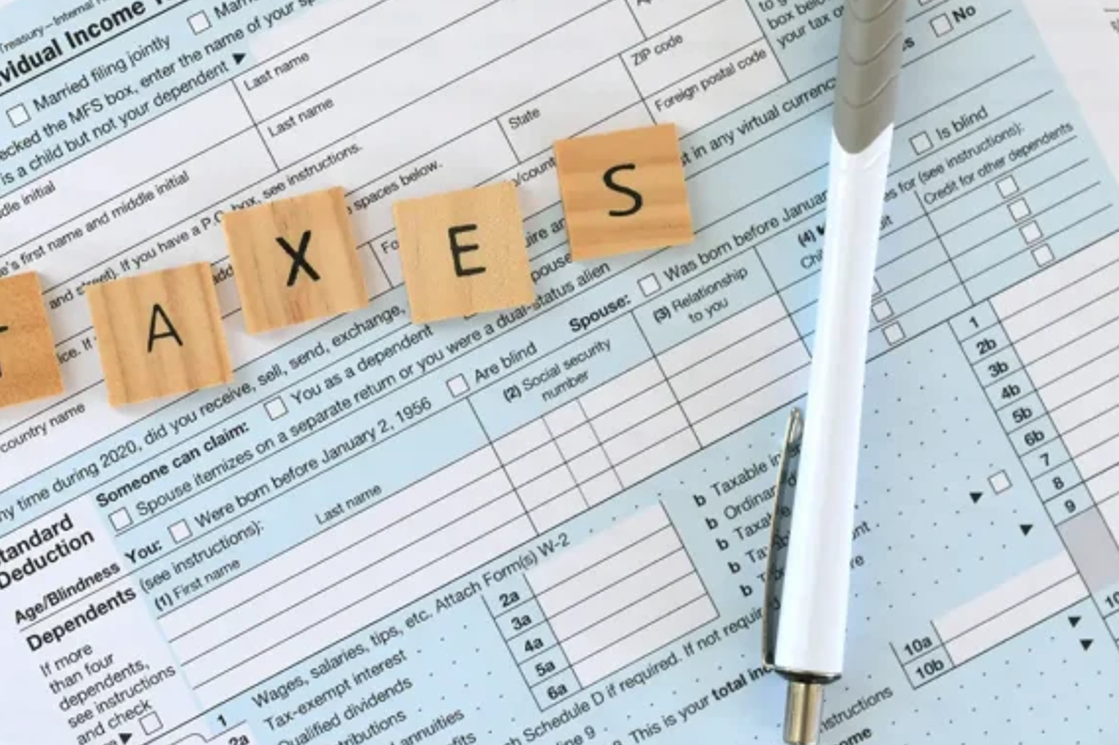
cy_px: 162
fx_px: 3356
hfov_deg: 18.8
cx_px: 265
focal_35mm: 108
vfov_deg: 12.6
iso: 320
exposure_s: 1/125
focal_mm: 40
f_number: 5.6
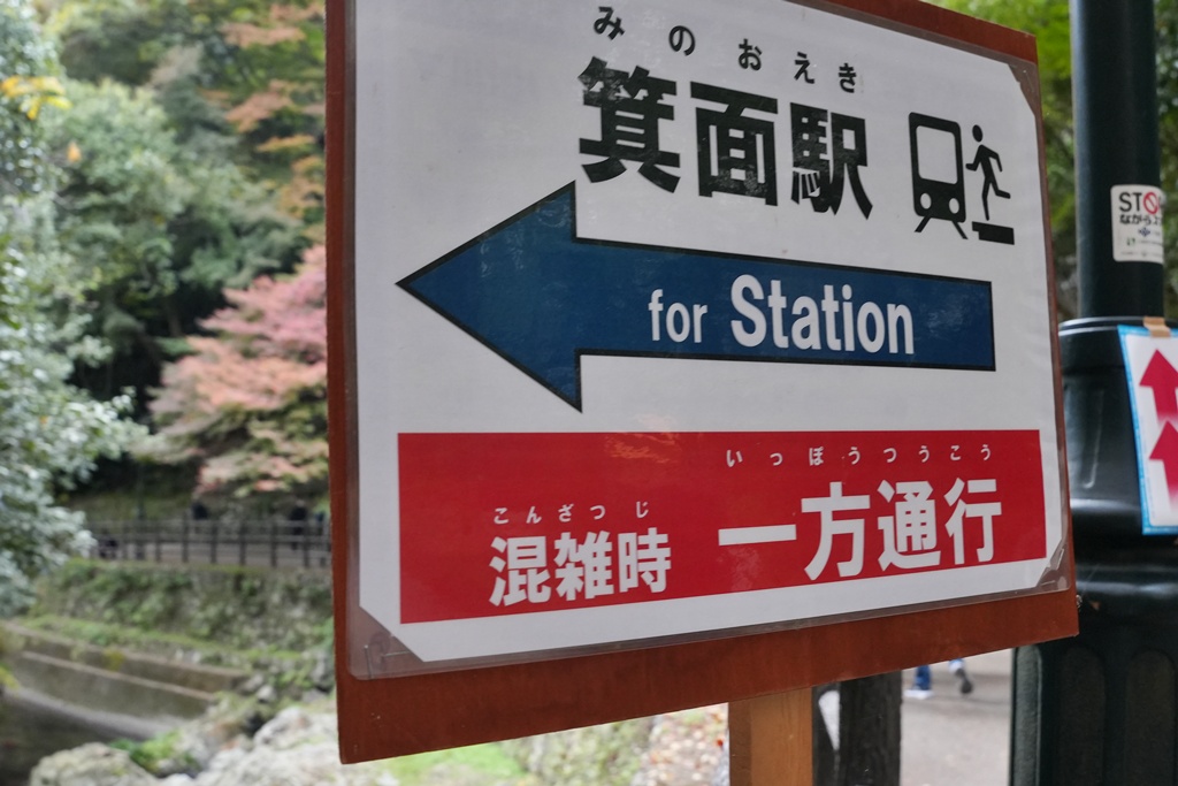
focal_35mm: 36
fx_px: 1178
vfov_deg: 36.9
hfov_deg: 53.1
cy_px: 393
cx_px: 589
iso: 2500
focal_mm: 24
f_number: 6.3
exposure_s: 1/200
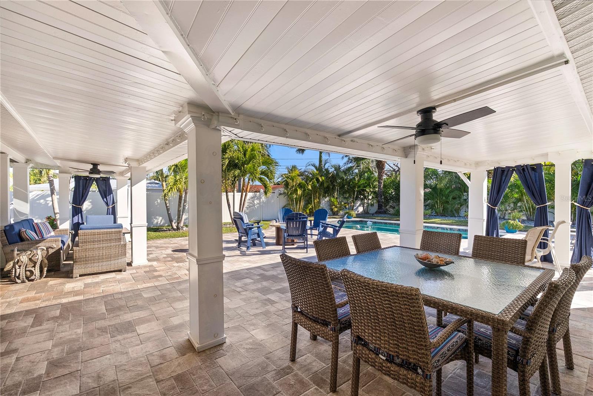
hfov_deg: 96.7
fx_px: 264
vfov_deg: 73.8
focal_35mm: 16
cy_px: 198
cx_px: 296
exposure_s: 1/800
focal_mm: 16
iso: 640
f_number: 8
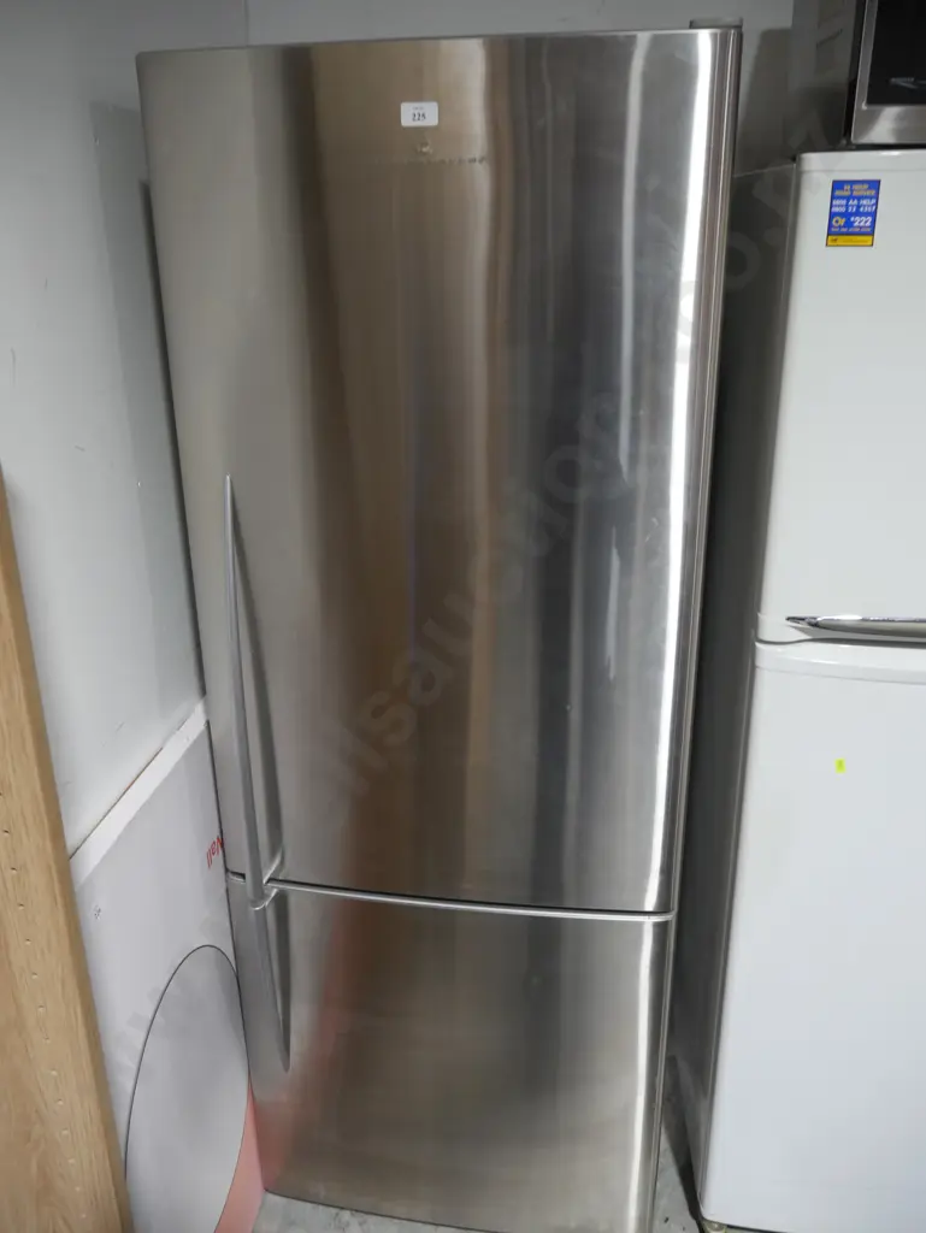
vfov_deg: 63.4
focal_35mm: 28
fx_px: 998
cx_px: 463
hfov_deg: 49.8
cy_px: 616
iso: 400
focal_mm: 14
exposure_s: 1/60
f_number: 3.5
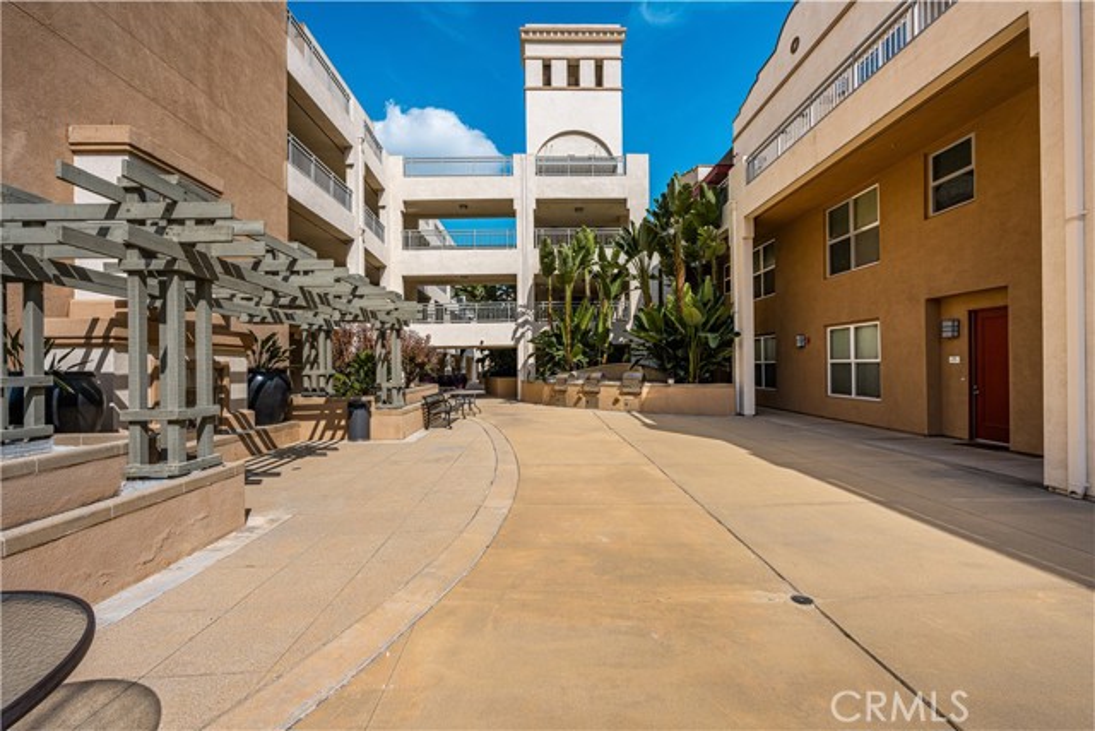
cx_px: 548
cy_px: 366
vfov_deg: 81.2
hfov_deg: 104.2
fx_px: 426
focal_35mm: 14
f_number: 9
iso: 100
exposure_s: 1/640
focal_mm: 14
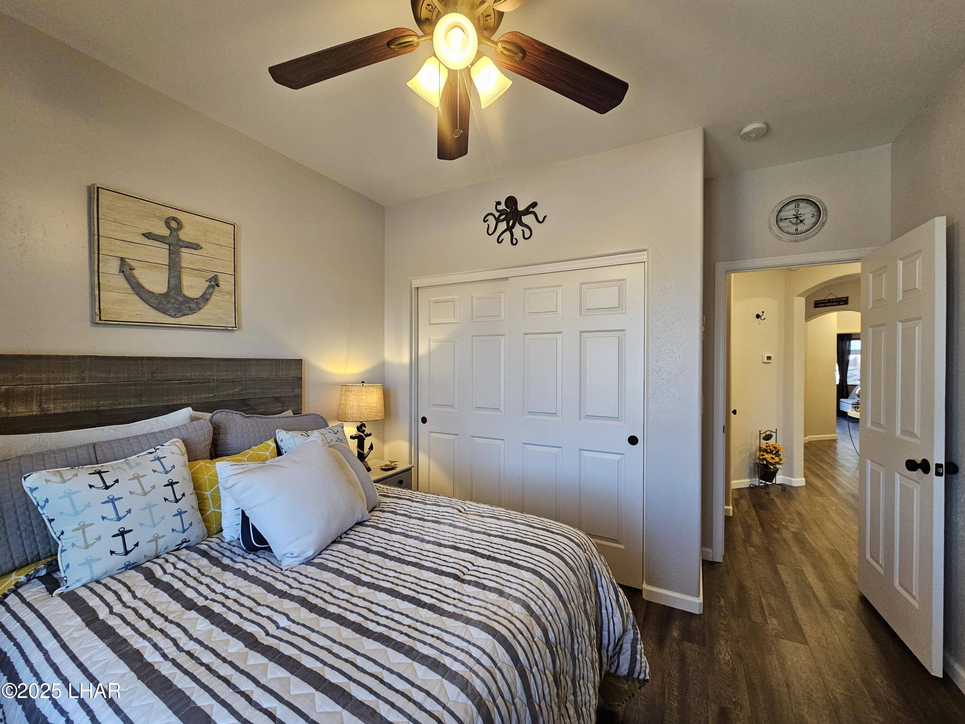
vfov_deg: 89.9
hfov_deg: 106.2
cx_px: 482
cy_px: 362
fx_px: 362
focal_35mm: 13
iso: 200
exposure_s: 1/60
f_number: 2.2
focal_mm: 2.2
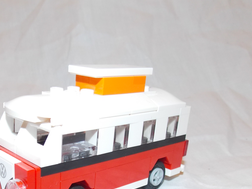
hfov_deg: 40.5
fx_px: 335
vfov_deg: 30.3
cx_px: 77
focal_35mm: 46
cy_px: 166
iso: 200
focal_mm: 4
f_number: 3.1
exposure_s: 1/30
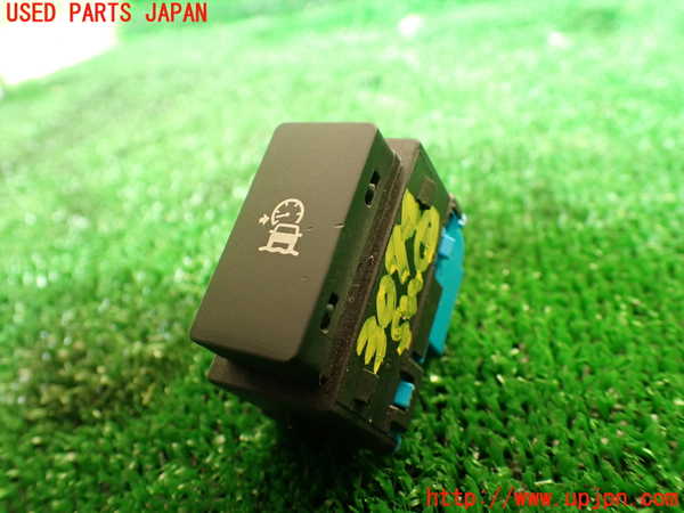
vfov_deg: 46.8
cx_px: 342
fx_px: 593
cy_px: 256
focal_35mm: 30
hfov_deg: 60.0
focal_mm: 5.4
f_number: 2.3
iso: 320
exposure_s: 1/125
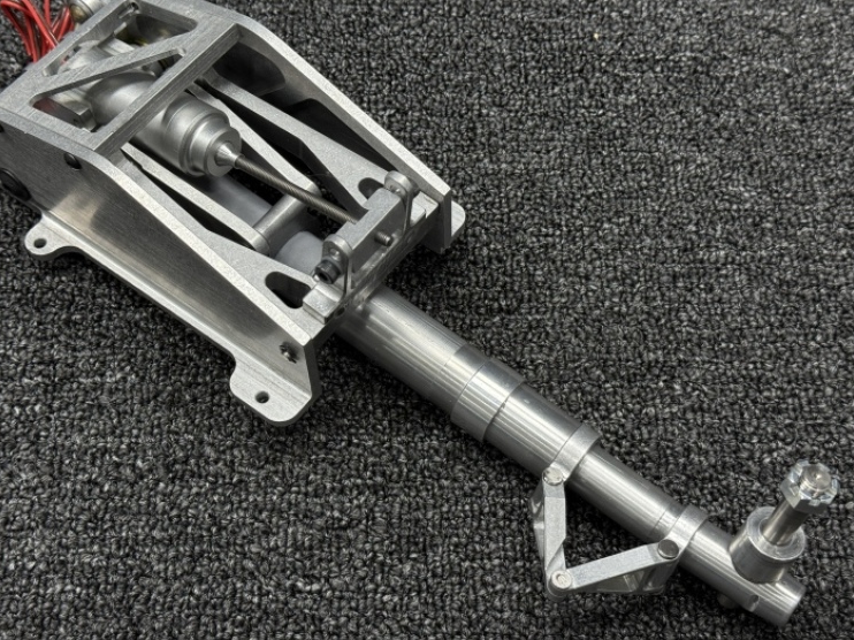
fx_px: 1356
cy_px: 307
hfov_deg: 34.9
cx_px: 387
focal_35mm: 55
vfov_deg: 26.5
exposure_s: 1/100
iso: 50
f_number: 1.78
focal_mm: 6.76
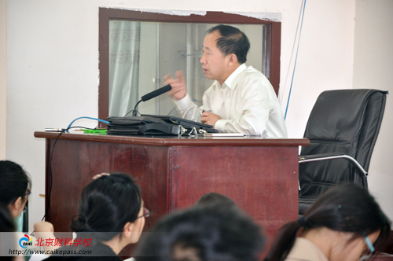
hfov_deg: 13.1
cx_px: 196
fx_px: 1717
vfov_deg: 8.7
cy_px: 130
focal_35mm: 158
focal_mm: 105
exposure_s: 1/8
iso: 800
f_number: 5.6
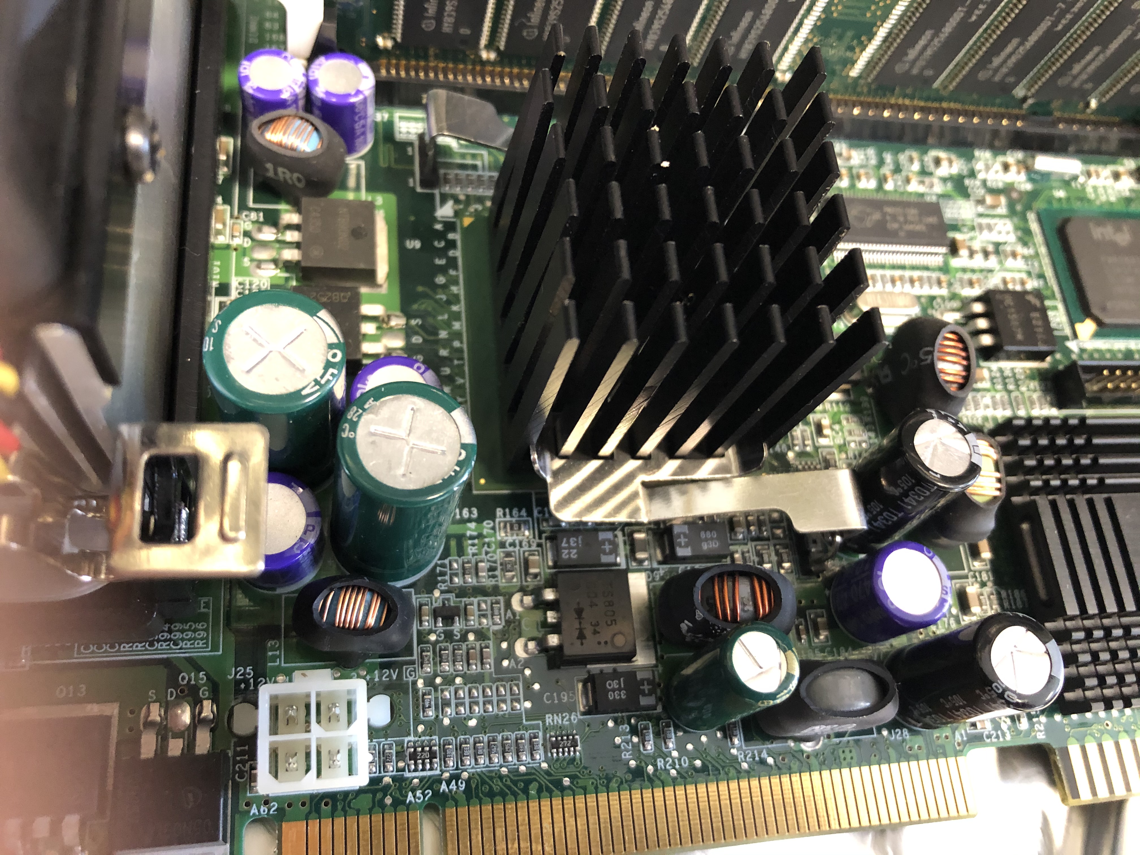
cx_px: 570
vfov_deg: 49.7
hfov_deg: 63.4
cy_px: 428
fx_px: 922
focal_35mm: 28
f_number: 1.8
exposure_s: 1/7
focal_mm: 3.99
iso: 100
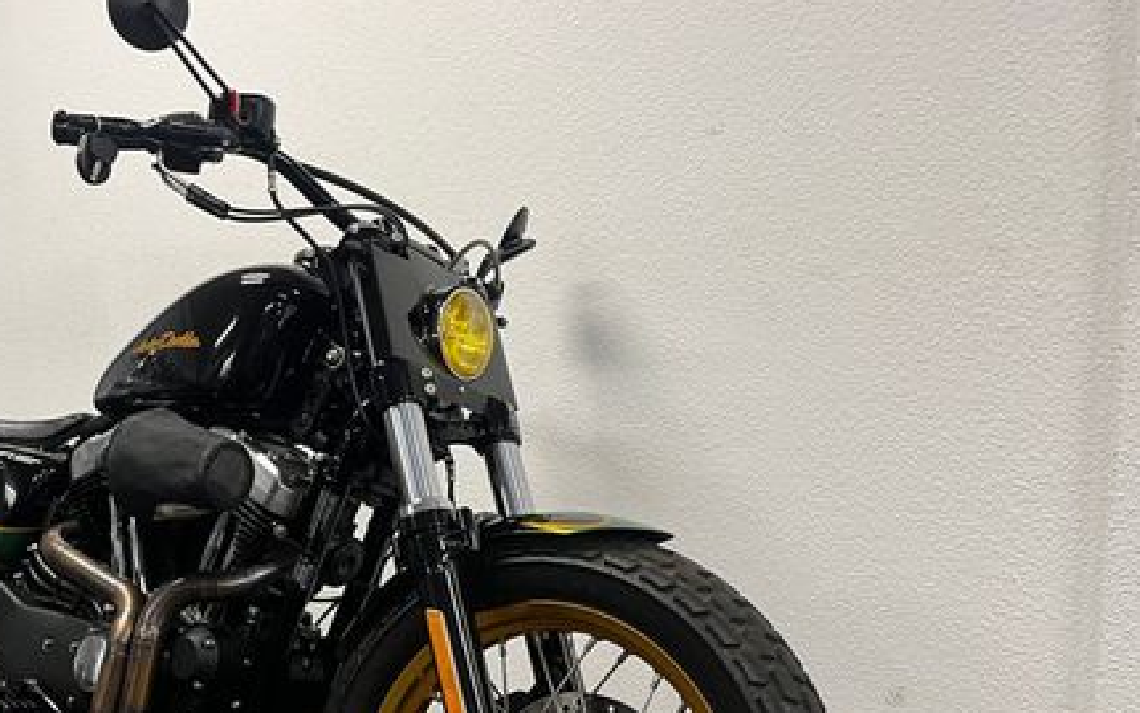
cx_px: 345
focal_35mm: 41
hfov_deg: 47.1
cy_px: 535
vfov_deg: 30.7
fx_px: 1274
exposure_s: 1/50
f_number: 1.6
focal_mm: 5.1
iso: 80
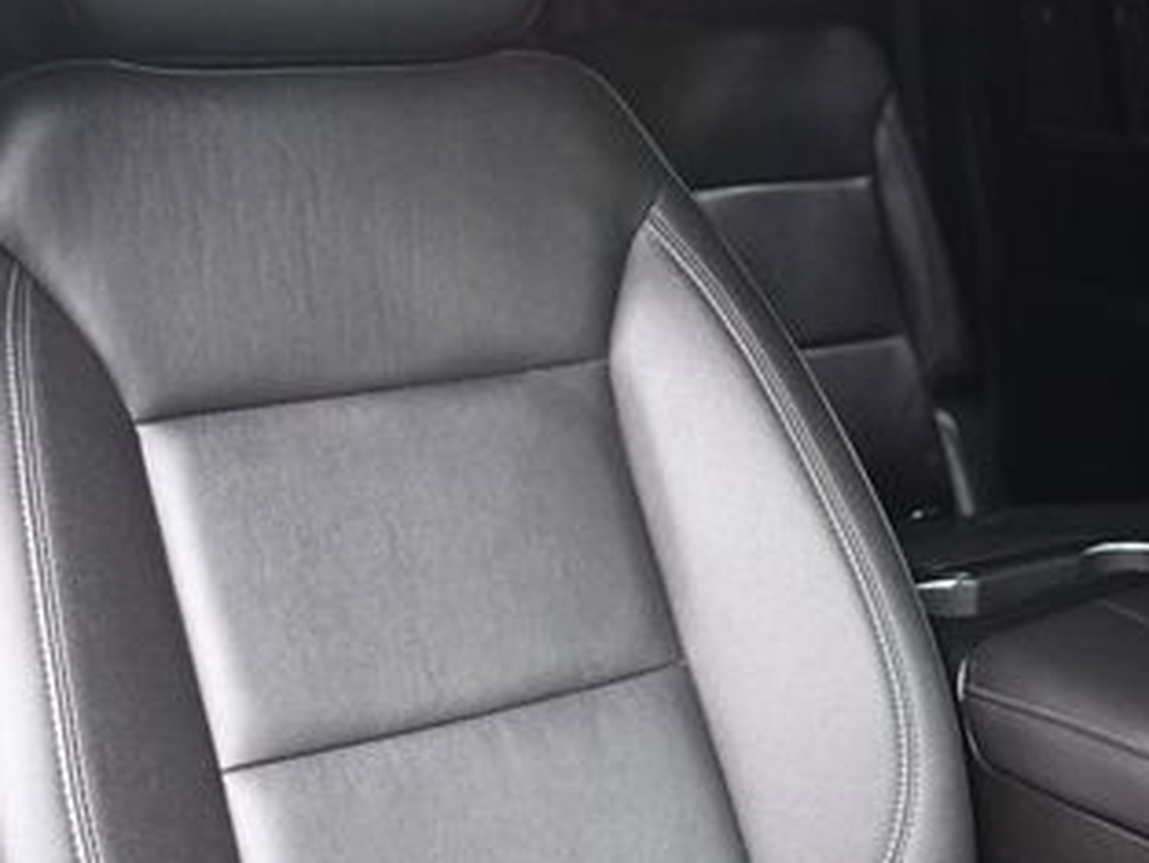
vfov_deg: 24.8
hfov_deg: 32.3
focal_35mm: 59
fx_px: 1959
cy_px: 338
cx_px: 815
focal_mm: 20
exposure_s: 1/125
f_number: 3.8
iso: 2500
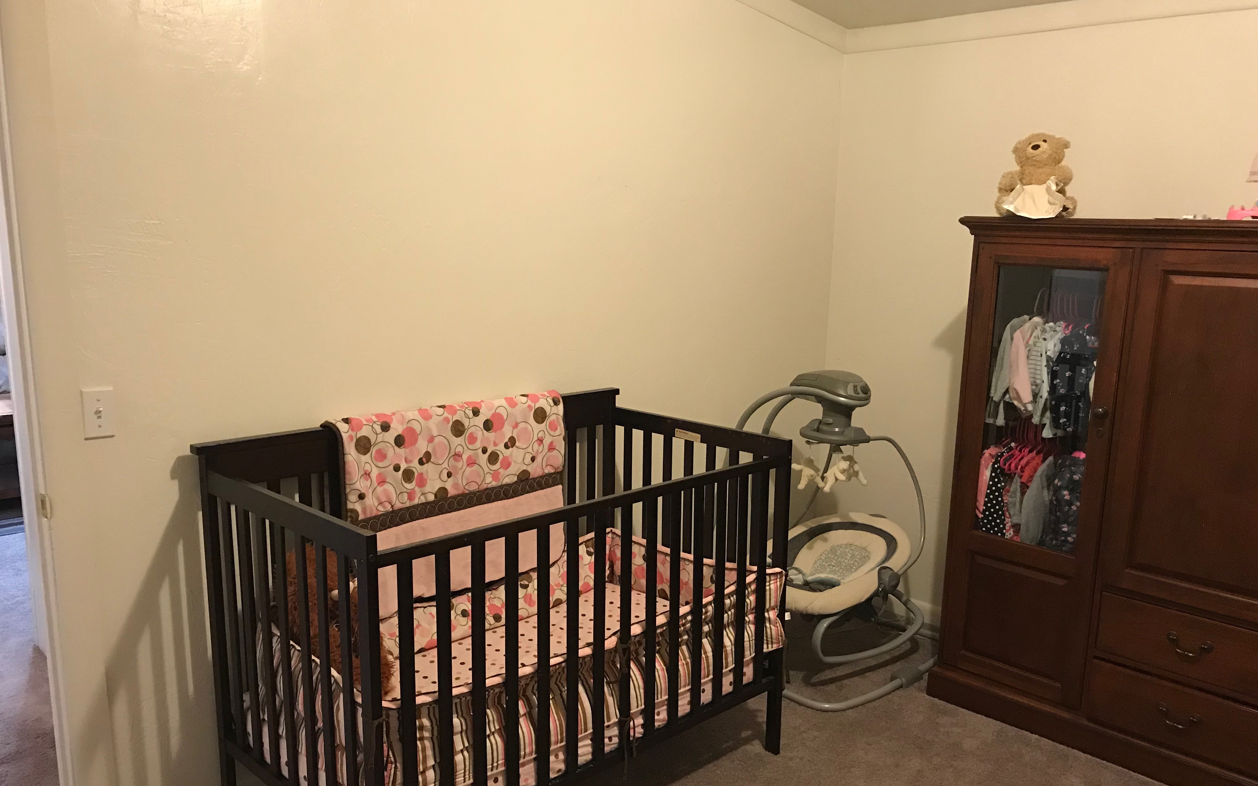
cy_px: 445
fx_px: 1029
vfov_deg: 41.7
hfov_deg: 62.9
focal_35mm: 30
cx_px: 632
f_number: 1.8
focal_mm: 3.99
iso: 100
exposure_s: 1/9
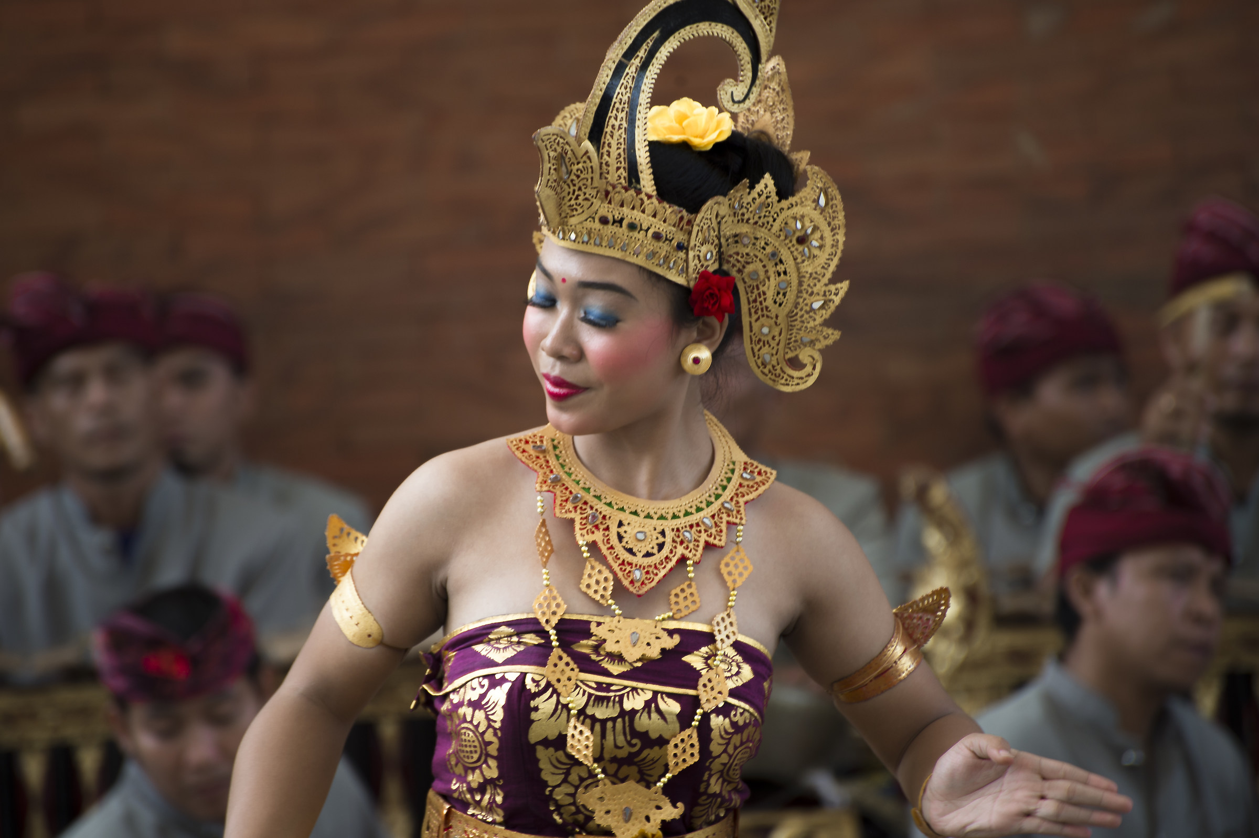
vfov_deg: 4.6
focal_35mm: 300
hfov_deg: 6.9
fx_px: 10485
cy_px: 419
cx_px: 630
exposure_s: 1/160
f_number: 5.6
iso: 320
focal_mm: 300
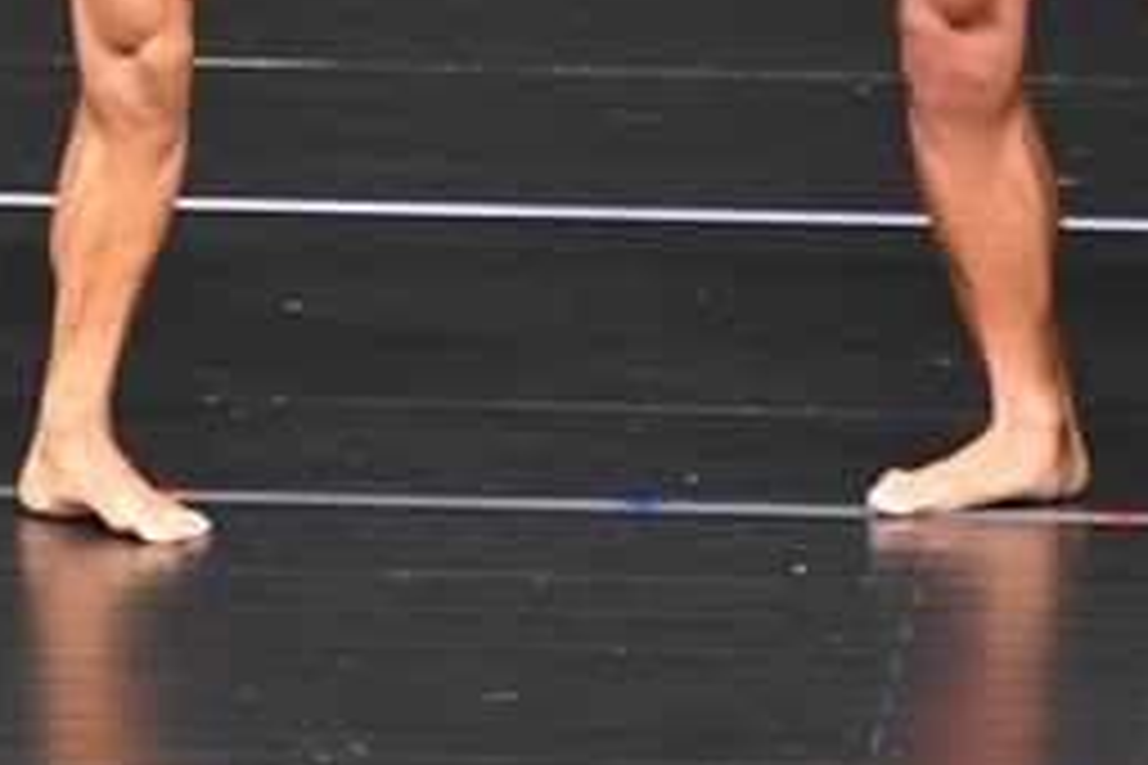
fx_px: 30483
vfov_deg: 1.4
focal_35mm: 956
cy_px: -387
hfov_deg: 2.2
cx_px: 245
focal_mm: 210
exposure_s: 1/400
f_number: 5.6
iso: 5000
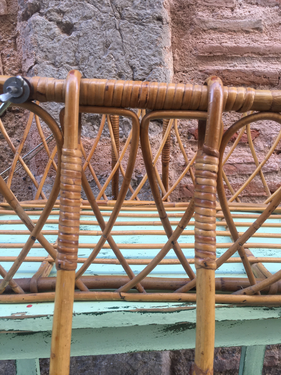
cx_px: 140
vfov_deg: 61.7
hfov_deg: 48.2
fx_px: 314
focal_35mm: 29
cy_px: 188
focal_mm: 4.15
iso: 40
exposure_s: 1/100
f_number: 2.2
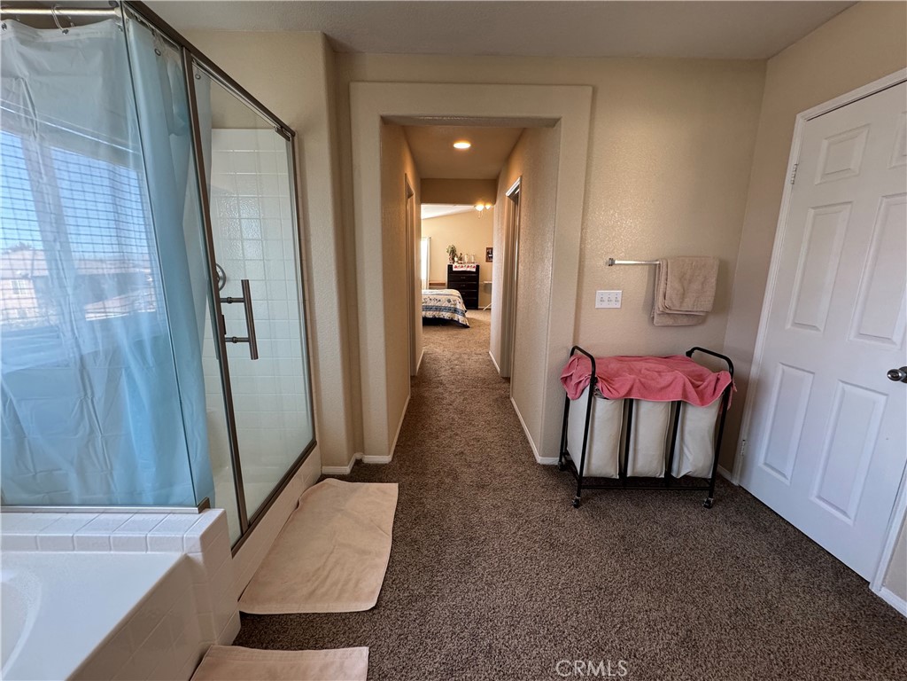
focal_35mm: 14
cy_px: 340
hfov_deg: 102.1
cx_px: 454
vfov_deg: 85.7
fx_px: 367
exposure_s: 1/60
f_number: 2.2
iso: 250
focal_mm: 2.22
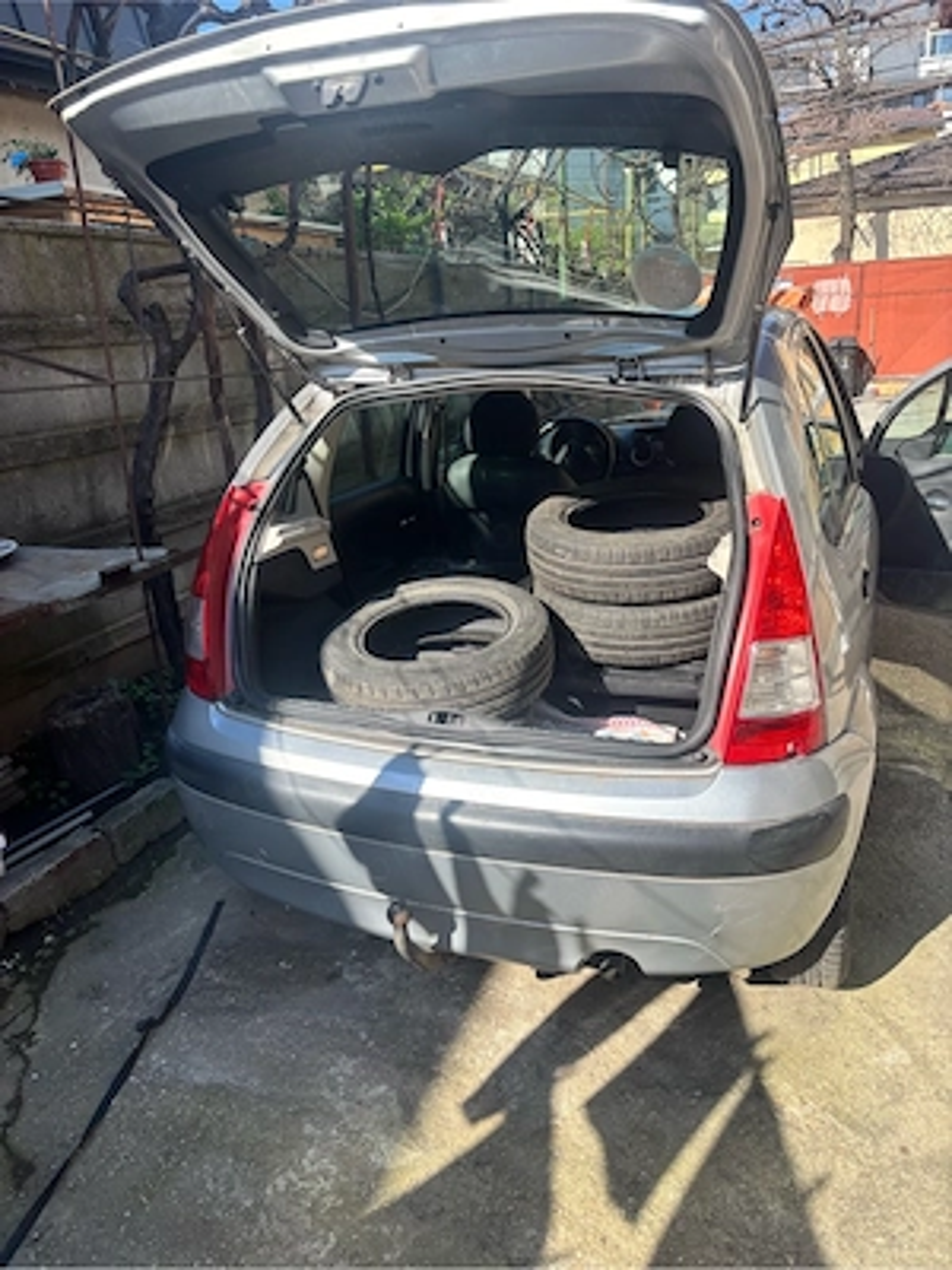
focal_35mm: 26
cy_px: 635
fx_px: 953
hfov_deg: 53.1
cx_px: 476
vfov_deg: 67.3
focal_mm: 5.96
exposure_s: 1/1139
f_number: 1.6
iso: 50
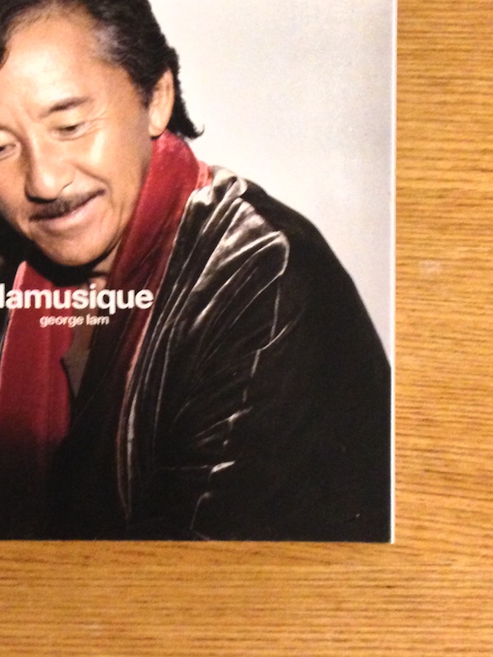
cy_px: 278
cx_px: 87
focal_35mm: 61
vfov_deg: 31.6
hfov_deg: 23.6
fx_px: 1159
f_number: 2.4
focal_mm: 4.13
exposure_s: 1/15
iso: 500
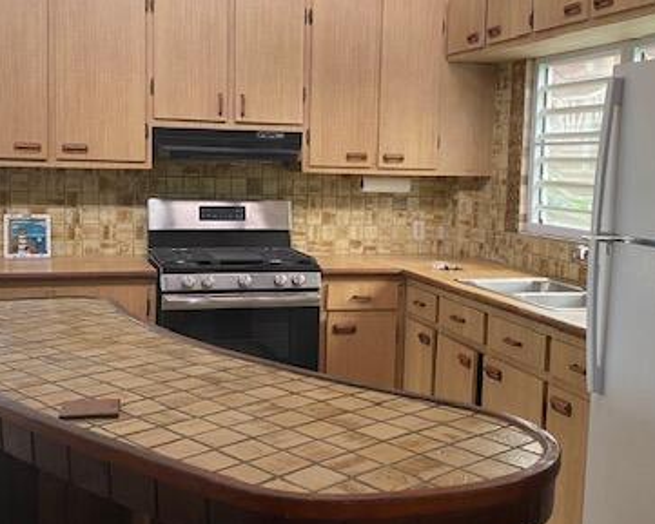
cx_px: 332
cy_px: 257
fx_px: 873
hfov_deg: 41.1
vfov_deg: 33.4
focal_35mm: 45
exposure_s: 1/90
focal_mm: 4.25
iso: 125
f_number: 1.8
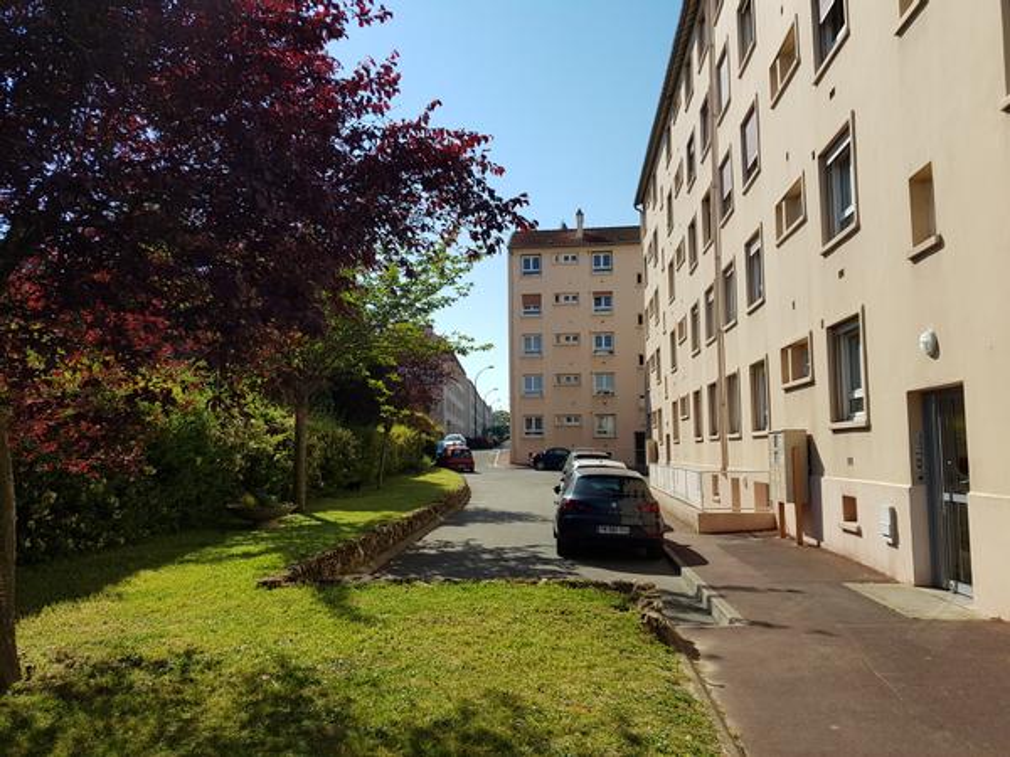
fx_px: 759
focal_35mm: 26
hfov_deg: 67.3
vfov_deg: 53.1
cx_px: 505
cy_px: 378
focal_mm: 4.2
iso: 40
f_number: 1.7
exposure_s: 1/2488
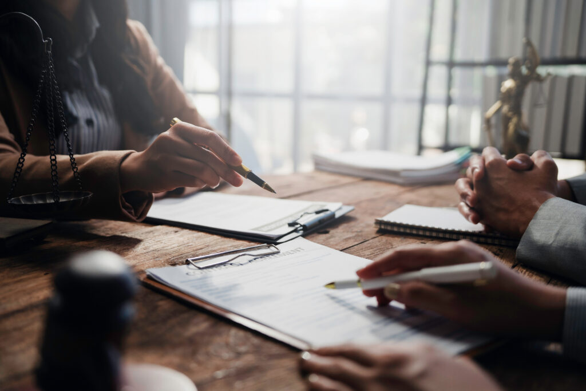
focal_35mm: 40
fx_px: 659
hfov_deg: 47.9
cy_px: 196
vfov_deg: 33.0
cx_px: 293
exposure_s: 1/1000
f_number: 2.8
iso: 500
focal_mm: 40.5
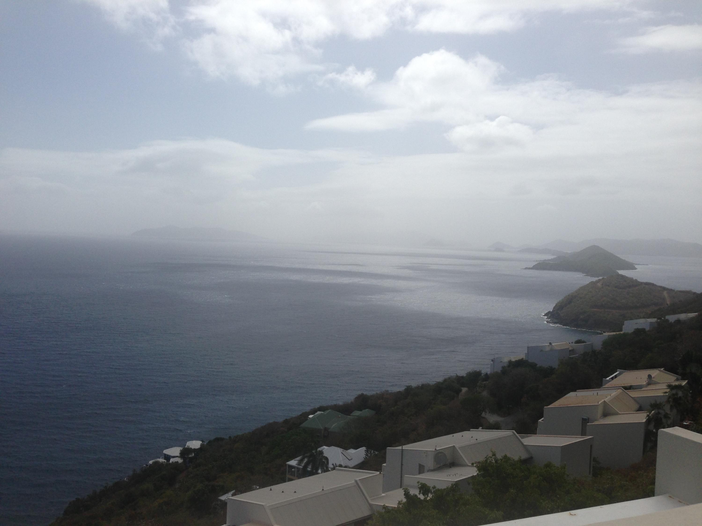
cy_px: 263
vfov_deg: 42.9
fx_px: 669
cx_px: 351
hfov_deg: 55.4
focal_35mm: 33
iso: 50
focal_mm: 4.13
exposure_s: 1/3623
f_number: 2.4
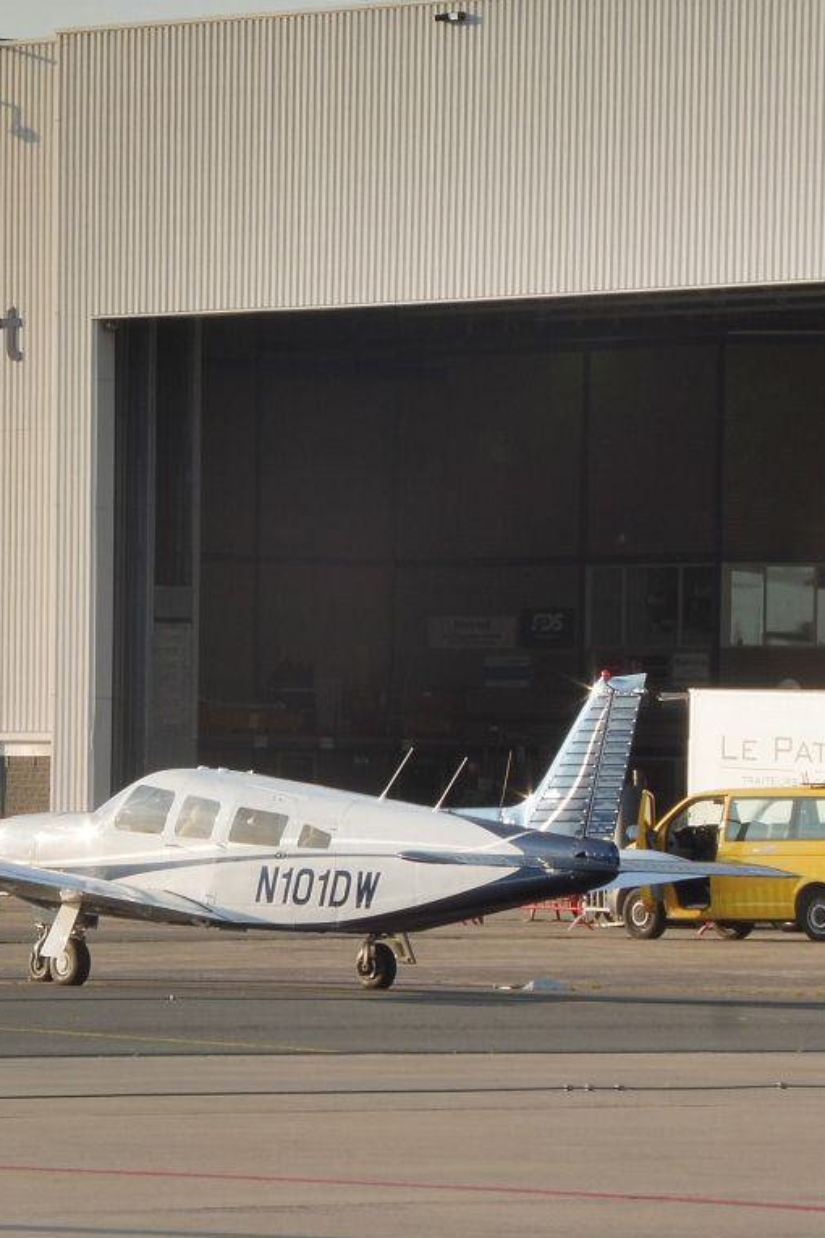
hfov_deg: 4.6
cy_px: 620
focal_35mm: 298
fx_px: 10243
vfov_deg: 6.9
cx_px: 301
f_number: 7.1
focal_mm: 38.2
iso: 100
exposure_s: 1/160
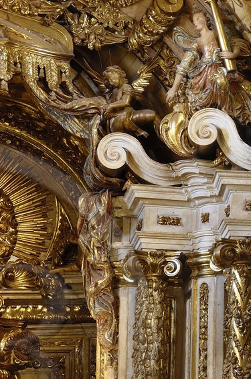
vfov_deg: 9.3
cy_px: 348
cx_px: -50
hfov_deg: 6.2
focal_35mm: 221
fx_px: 2318
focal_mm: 52
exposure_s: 1.5
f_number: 8
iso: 100
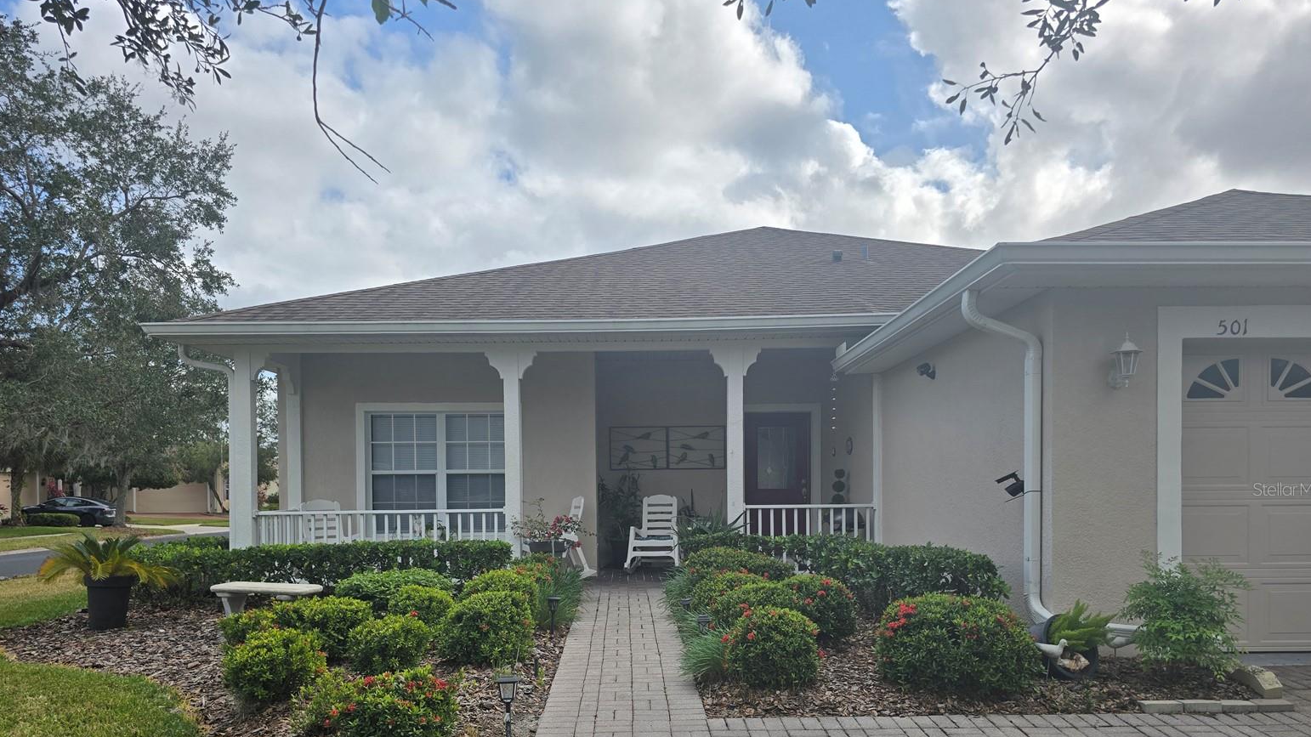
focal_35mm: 26
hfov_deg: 71.9
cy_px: 489
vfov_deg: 43.8
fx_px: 904
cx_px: 653
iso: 12
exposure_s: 1/864
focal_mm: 6.3
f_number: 1.7
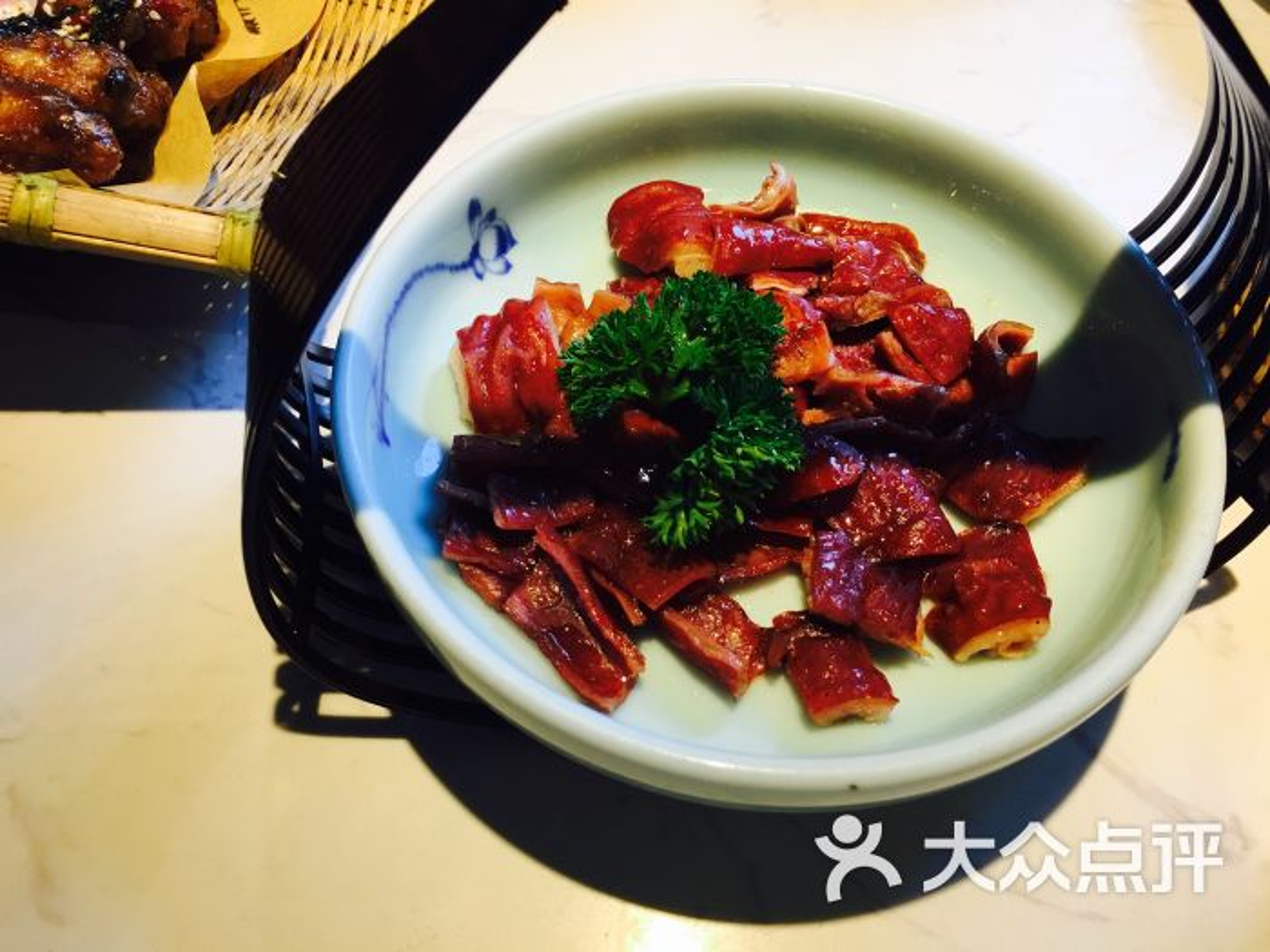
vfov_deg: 48.2
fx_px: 1064
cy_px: 476
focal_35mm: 29
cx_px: 635
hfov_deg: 61.7
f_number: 2.2
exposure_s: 1/33
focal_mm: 4.15
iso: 25
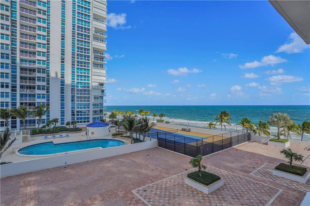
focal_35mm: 18
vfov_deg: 67.3
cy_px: 103
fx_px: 155
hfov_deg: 90.0
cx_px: 155
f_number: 4.5
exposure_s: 1/8000
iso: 1600
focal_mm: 18
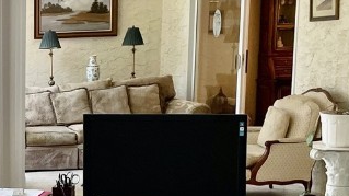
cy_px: 174
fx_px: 842
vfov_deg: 13.2
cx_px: -68
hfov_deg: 21.7
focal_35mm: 91
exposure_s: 1/121
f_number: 1.6
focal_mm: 4.2
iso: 100
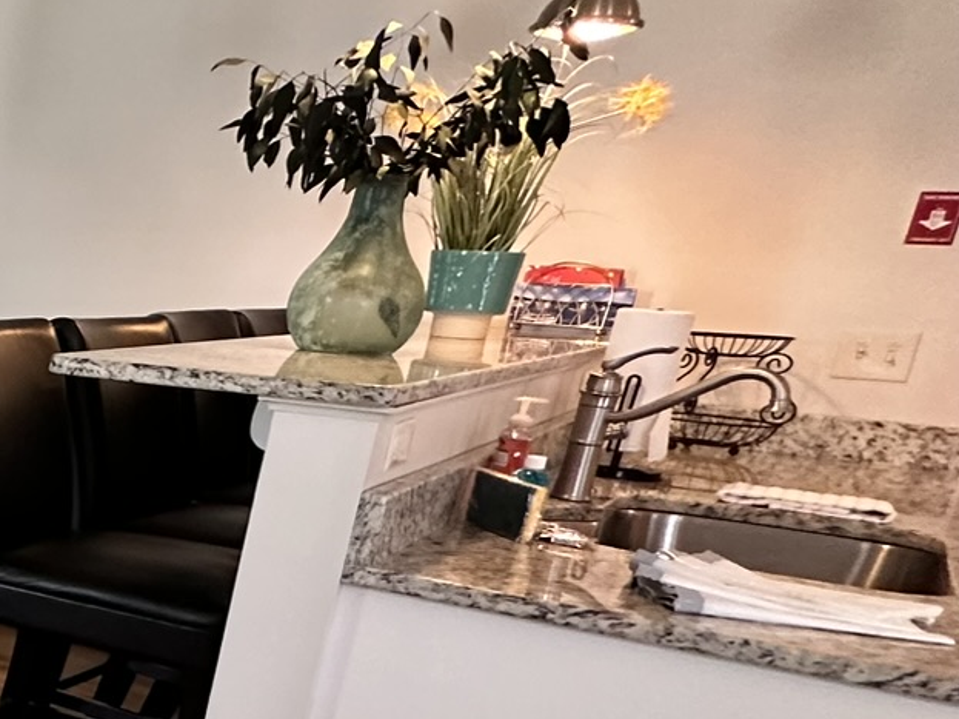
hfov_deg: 25.2
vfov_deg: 30.9
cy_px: 548
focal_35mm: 46
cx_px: -616
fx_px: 1274
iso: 320
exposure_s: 1/60
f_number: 2.2
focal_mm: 2.22
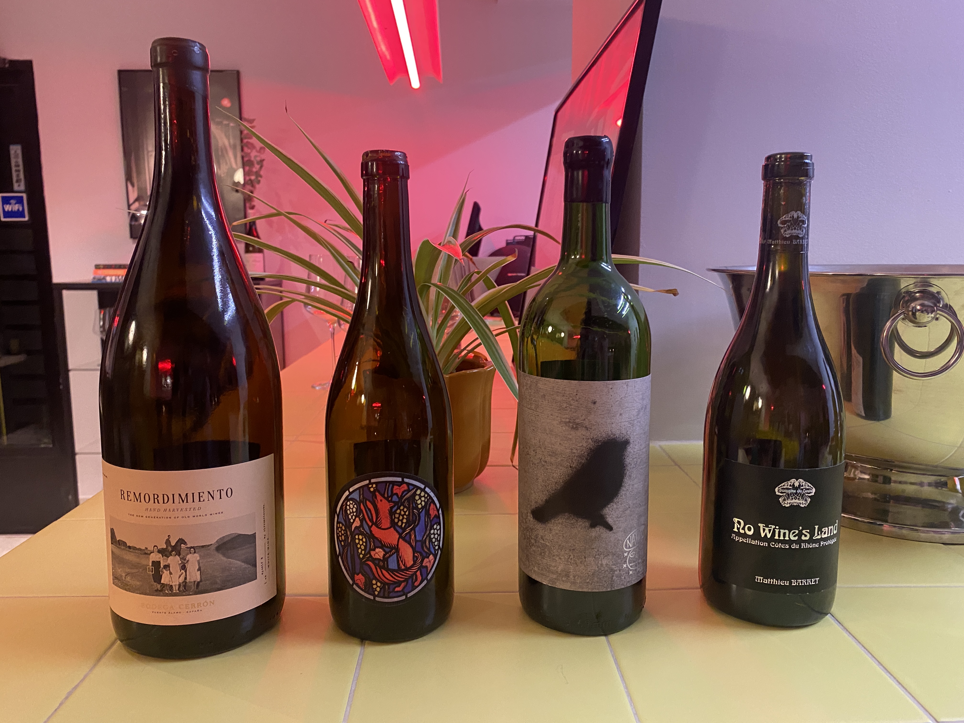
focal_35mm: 26
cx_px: 482
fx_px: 724
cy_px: 362
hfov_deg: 67.3
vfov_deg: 53.1
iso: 400
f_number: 1.8
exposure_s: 1/50
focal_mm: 4.25
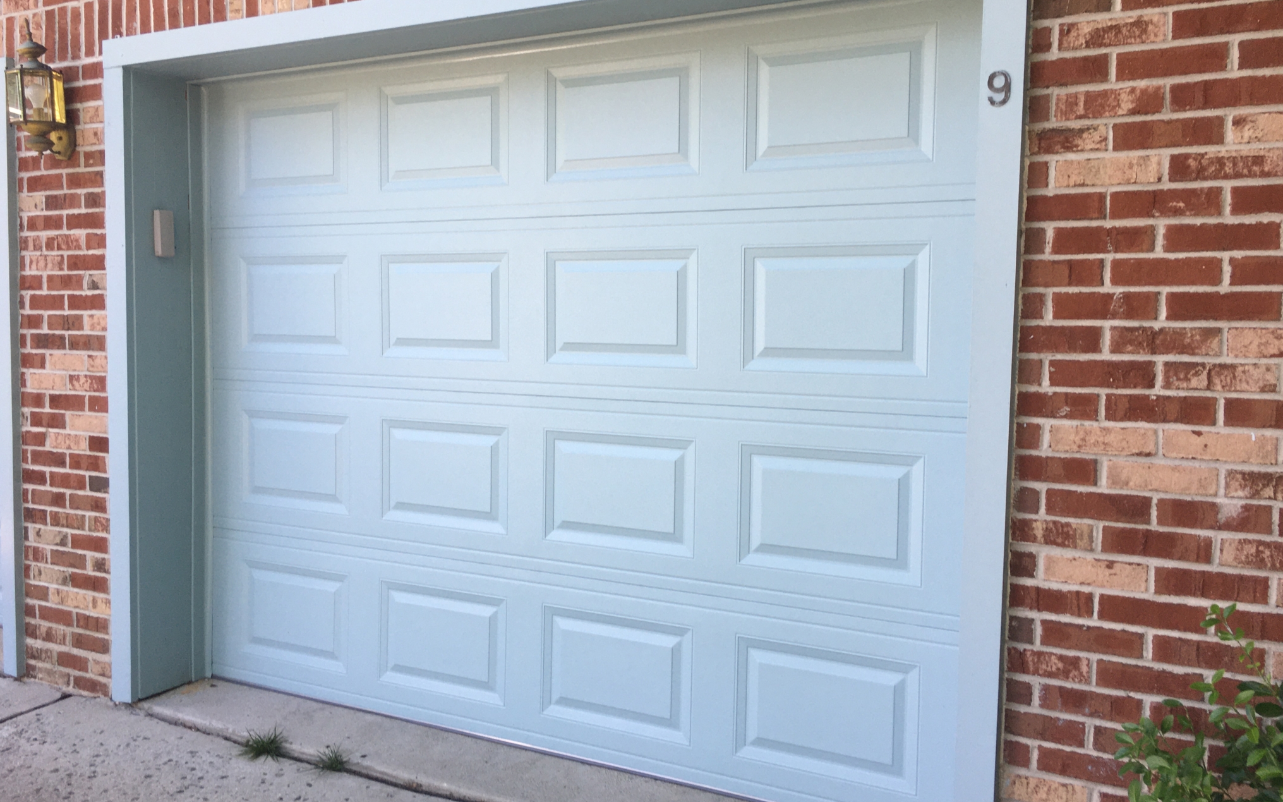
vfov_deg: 40.6
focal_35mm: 31
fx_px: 1084
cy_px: 384
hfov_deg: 61.2
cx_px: 637
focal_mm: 4.15
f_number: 2.2
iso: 32
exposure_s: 1/120
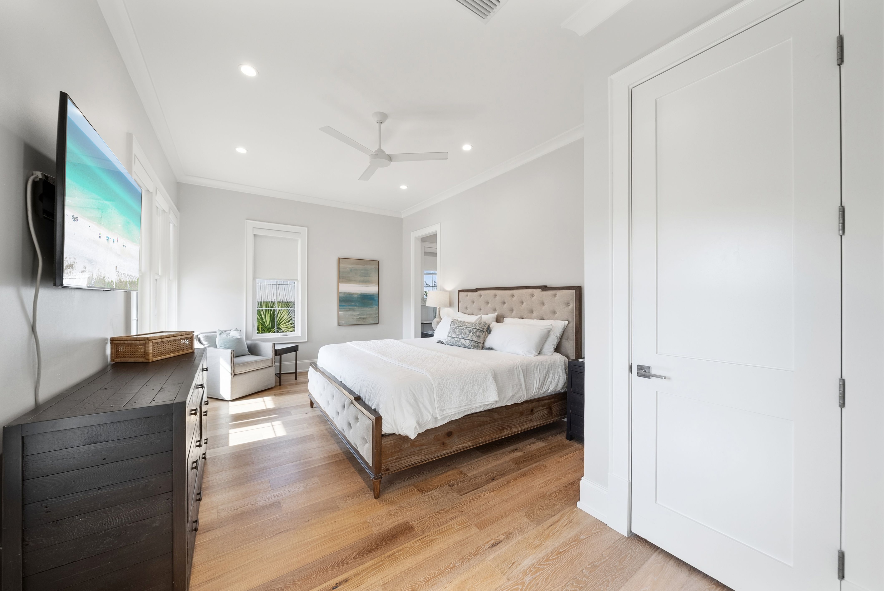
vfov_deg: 90.1
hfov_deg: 112.6
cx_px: 442
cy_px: 296
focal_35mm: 12
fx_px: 295
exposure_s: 1/4
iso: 160
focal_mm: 12
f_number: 7.1
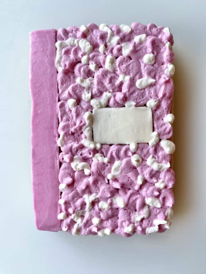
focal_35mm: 25
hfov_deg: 54.9
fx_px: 198
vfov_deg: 69.4
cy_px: 137
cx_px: 103
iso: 32
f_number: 1.8
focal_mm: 4.25
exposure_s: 1/120
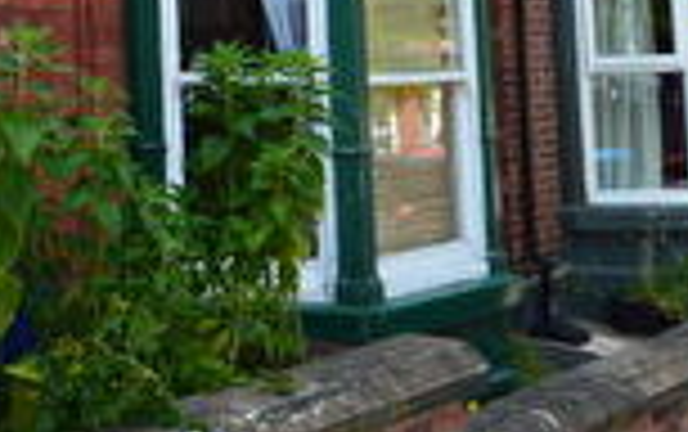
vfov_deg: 18.1
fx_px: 1314
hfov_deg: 24.6
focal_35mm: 70
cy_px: -27
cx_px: -261
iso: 400
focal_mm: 10
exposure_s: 1/200
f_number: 10
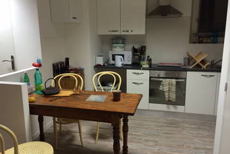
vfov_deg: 42.4
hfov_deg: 60.2
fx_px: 198
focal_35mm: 31
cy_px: 75
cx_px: 114
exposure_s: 1/33
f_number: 2.2
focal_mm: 4.15
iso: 80
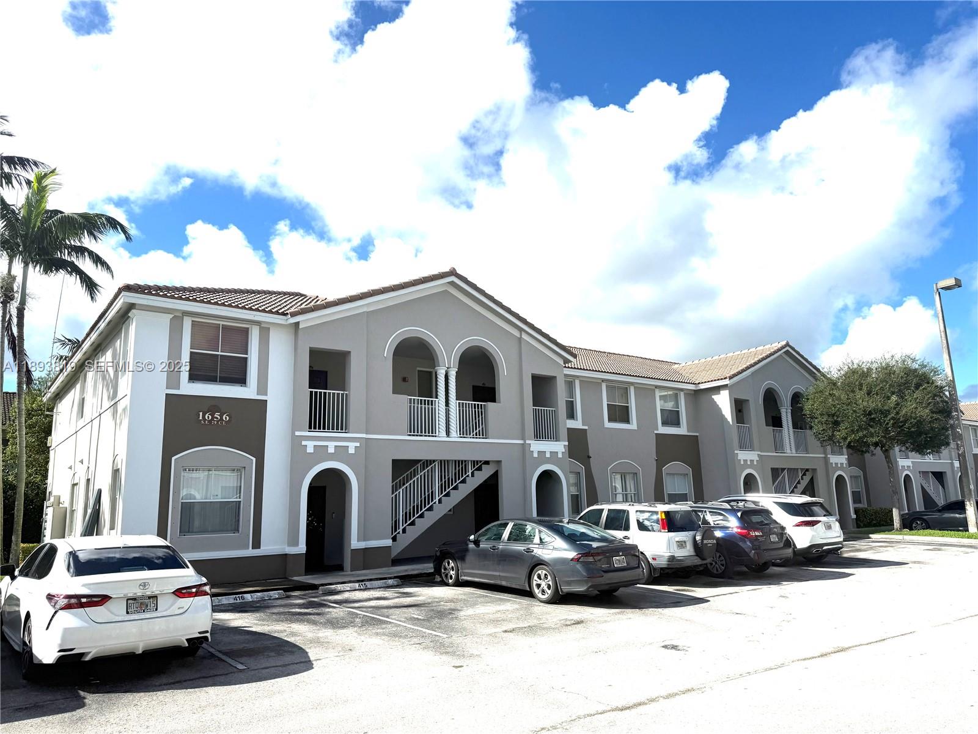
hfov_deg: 71.6
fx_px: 678
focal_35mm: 24
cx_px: 489
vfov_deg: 56.8
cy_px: 367
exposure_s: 1/9091
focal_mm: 6.76
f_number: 1.78
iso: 80
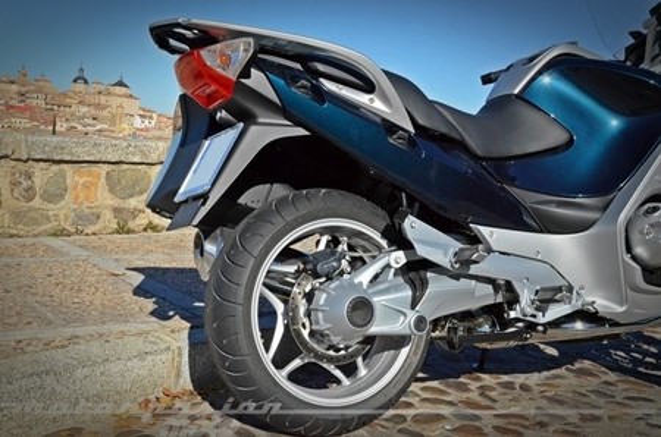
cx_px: 330
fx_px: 879
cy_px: 218
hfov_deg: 41.2
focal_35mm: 48
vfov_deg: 27.9
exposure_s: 1/2000
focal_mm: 32
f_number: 20
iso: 4000
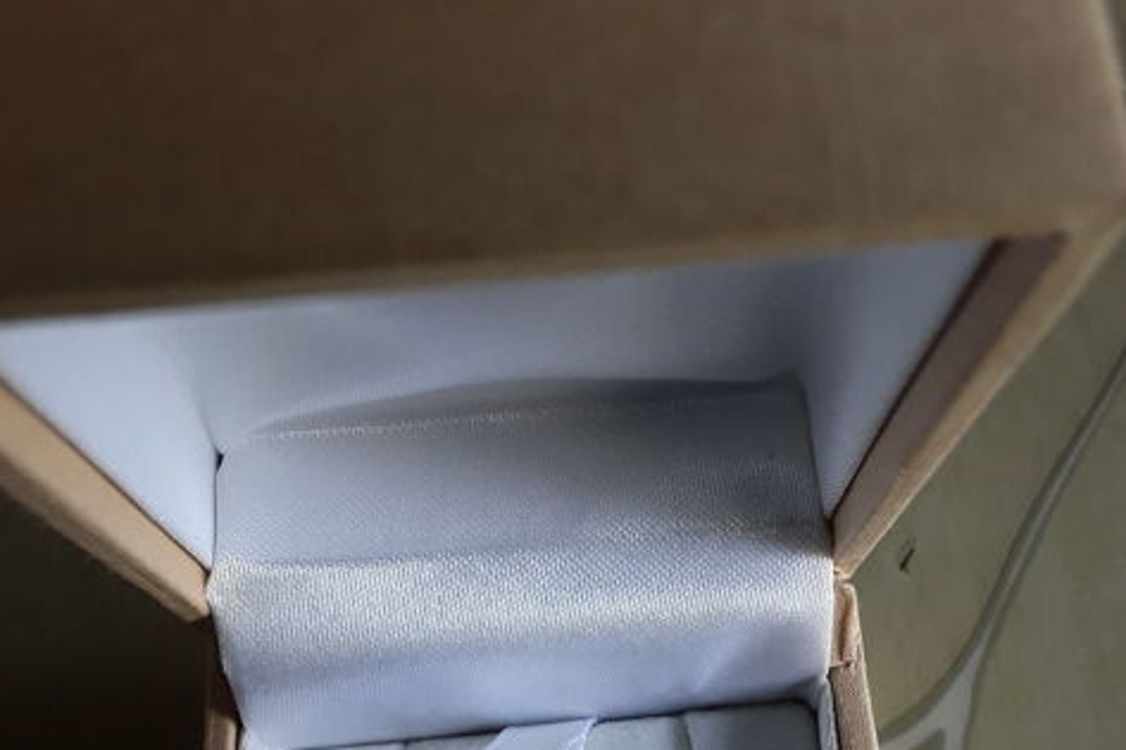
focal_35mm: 38
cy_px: 610
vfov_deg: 33.9
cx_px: 557
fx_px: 1188
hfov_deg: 50.7
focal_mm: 2.91
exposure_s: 1/60
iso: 50
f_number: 1.9
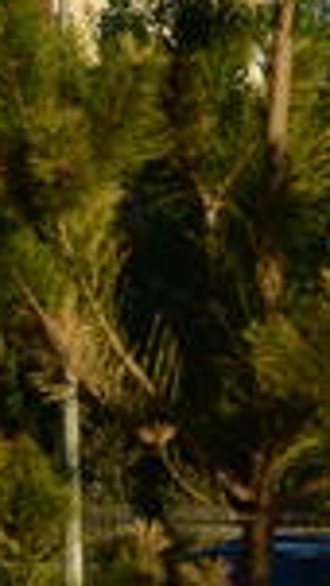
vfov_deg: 5.3
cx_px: -1347
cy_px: -175
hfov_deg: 2.8
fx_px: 6328
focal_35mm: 407
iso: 100
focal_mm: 45
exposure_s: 1/200
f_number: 9
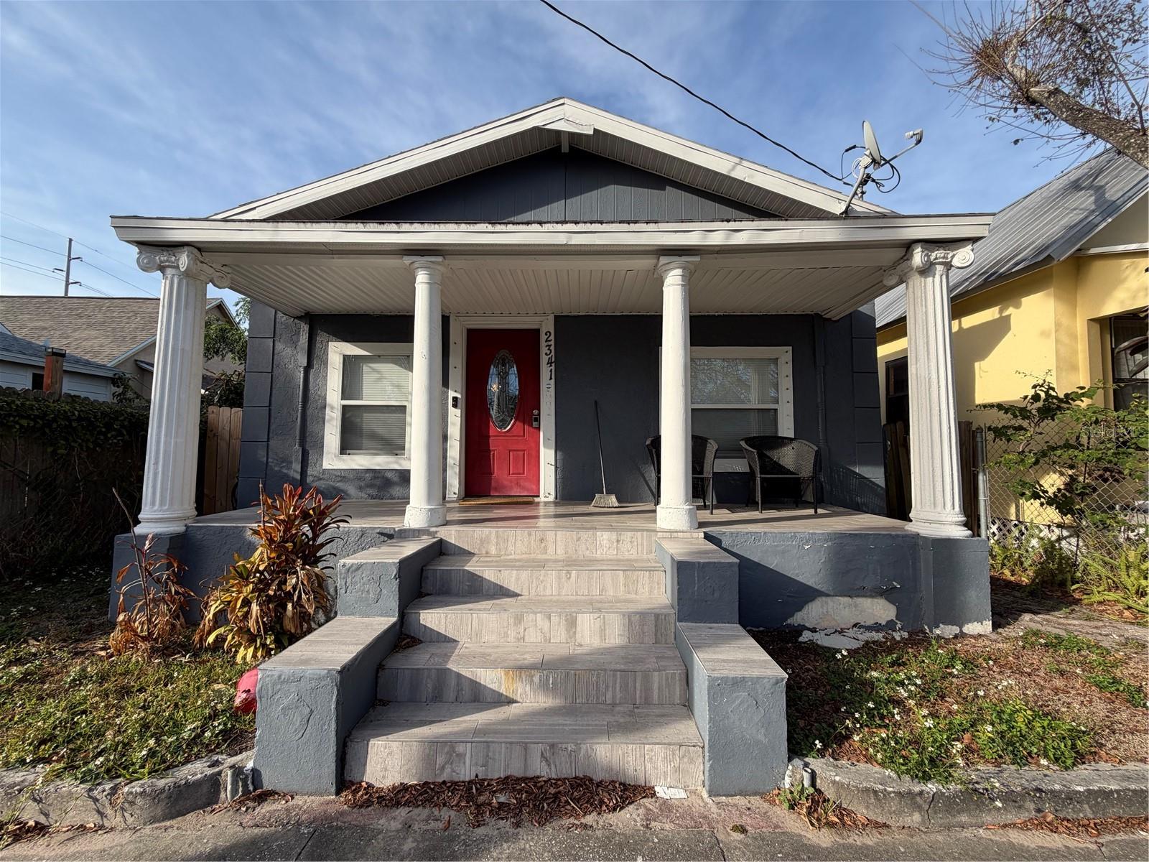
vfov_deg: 85.7
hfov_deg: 102.1
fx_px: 465
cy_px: 431
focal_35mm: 14
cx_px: 574
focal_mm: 2.22
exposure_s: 1/770
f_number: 2.2
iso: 32
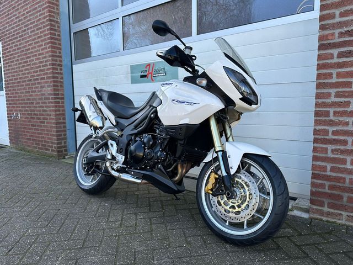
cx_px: 176
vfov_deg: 56.8
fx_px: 245
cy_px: 132
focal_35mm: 24
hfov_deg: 71.6
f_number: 1.78
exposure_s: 1/872
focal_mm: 6.86
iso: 80
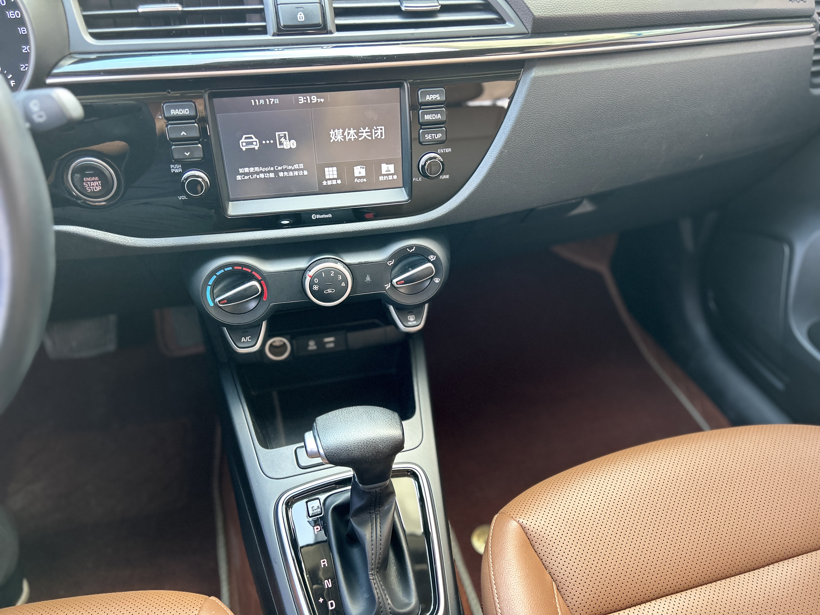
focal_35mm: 26
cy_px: 308
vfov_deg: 53.1
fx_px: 616
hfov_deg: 67.3
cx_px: 410
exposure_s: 1/60
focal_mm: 5.7
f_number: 1.5
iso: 250
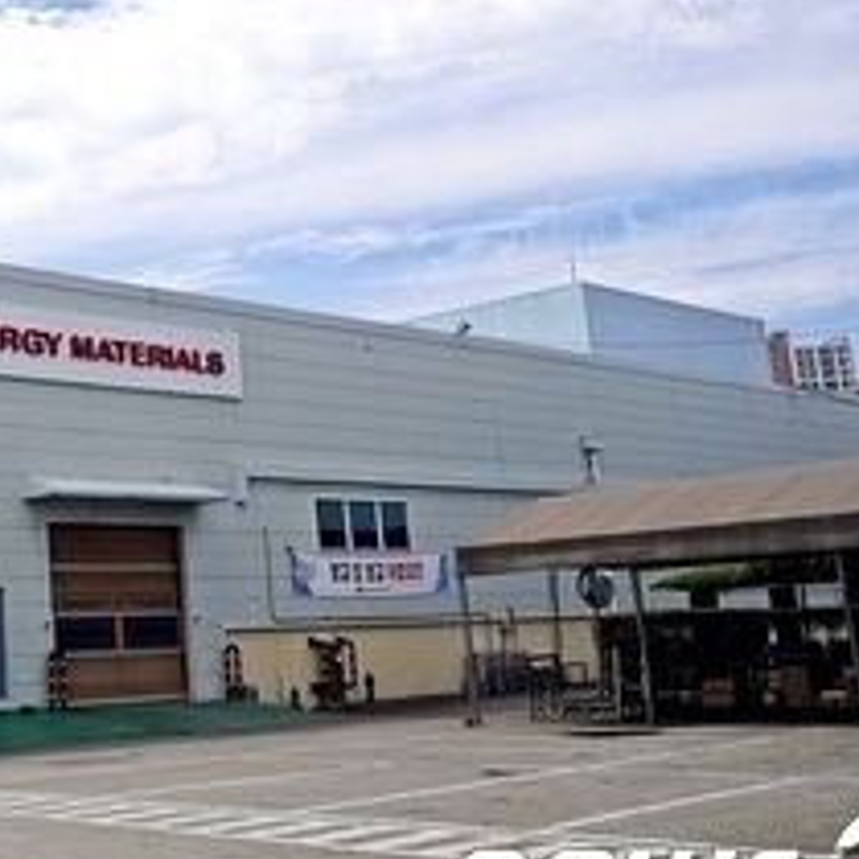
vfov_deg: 29.7
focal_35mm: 57
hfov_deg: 27.2
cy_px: 240
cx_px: -119
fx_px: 1600
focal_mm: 25
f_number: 10
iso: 100
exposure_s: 1/250
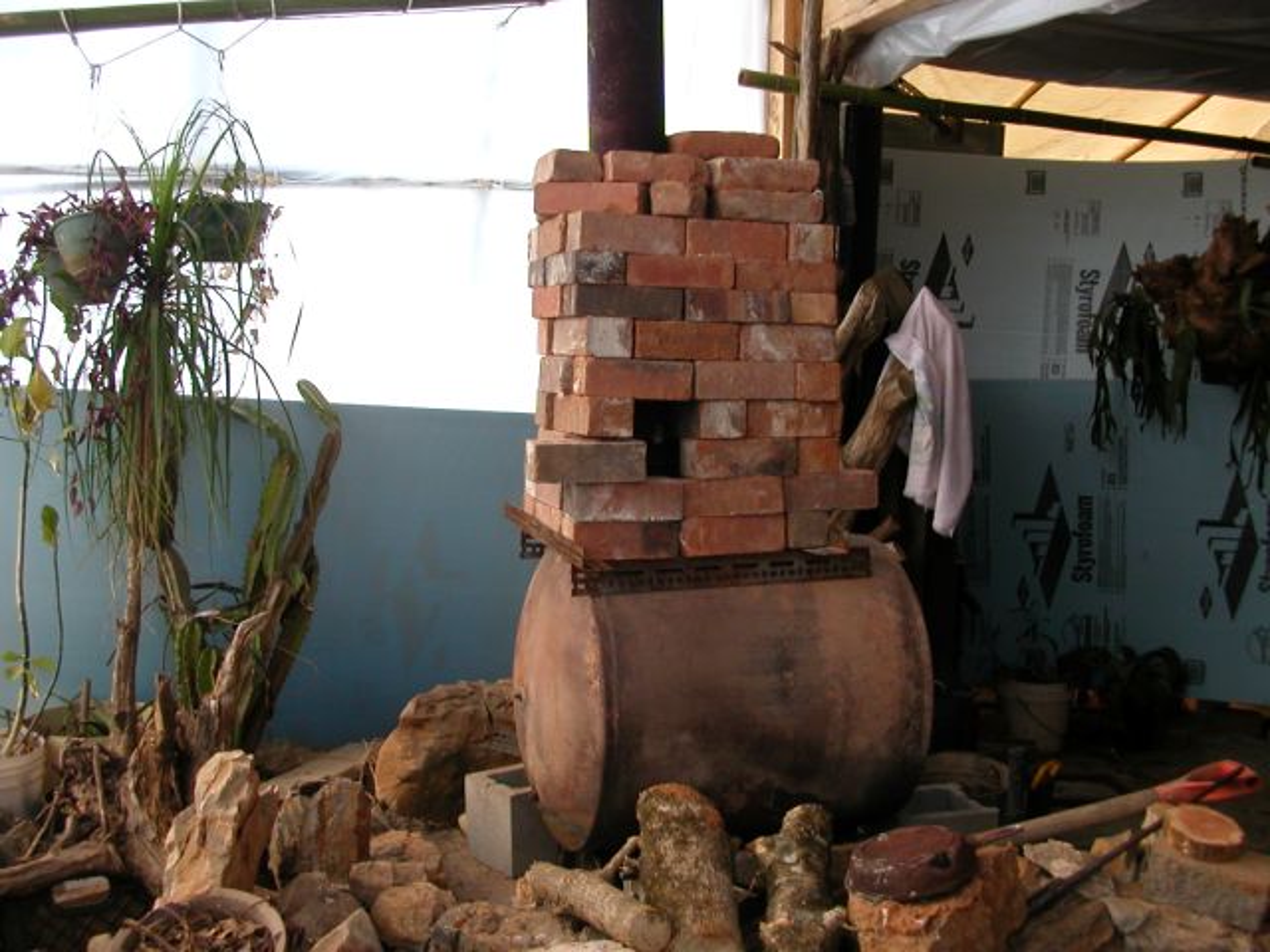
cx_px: 635
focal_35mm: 37
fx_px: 1357
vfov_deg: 38.7
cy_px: 476
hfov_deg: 50.1
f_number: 2.7
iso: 100
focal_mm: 5.6
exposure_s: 1/140
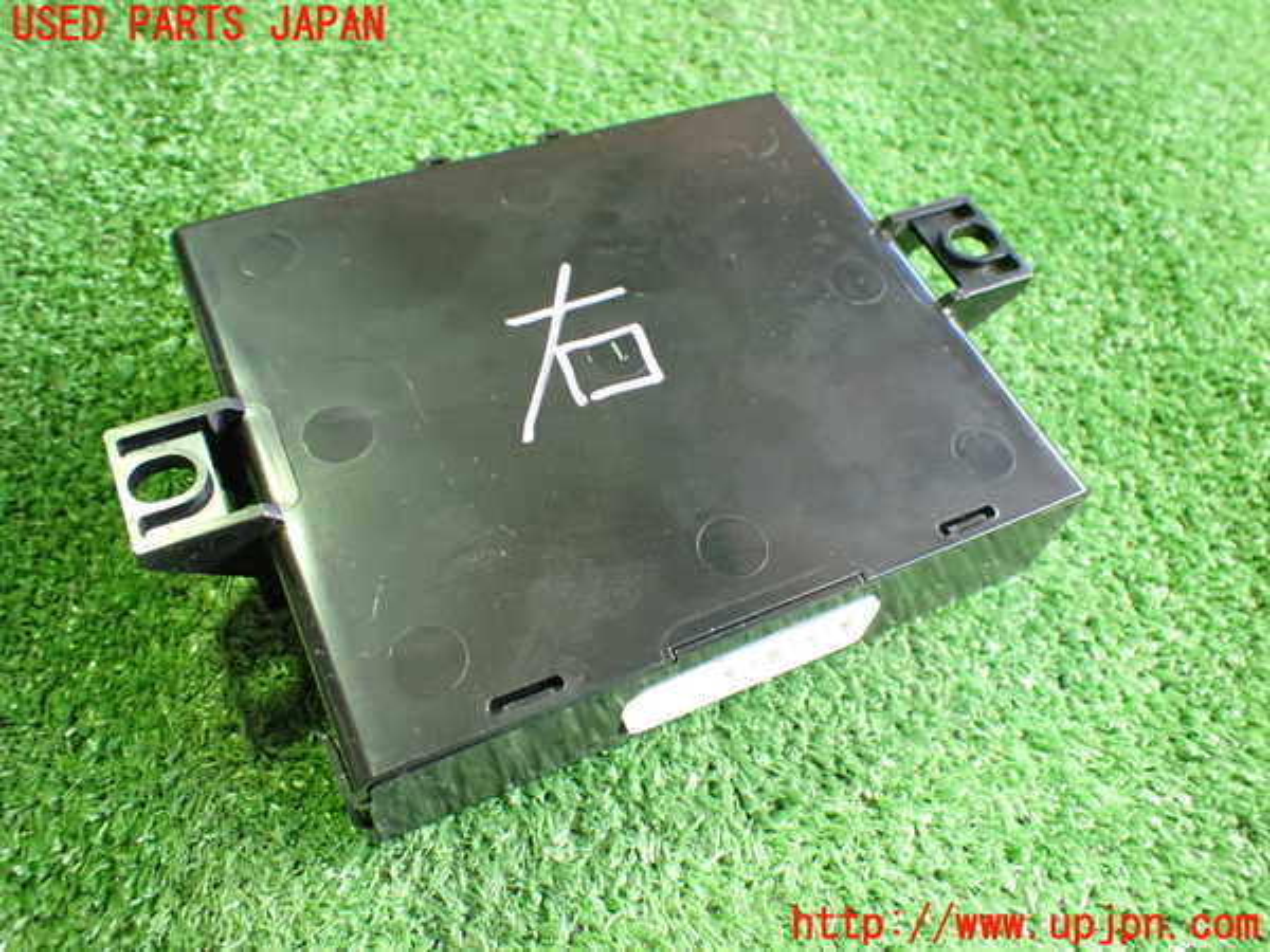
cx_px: 635
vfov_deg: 46.8
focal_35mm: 30
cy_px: 476
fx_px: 1101
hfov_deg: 60.0
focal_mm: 5.4
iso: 800
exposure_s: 1/50
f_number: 2.3
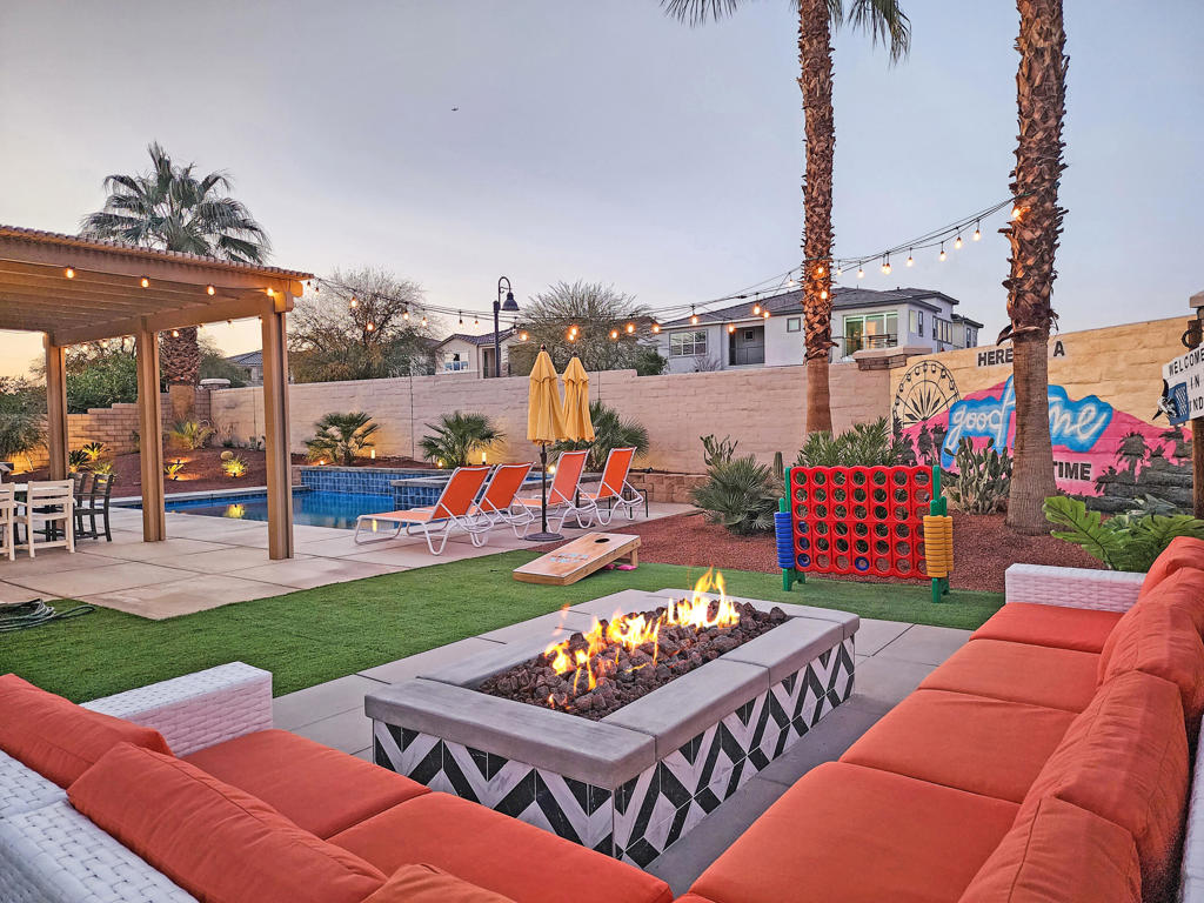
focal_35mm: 23
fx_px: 800
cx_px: 602
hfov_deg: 73.9
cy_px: 452
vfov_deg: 58.9
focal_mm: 6.4
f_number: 1.8
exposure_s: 1/120
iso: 320
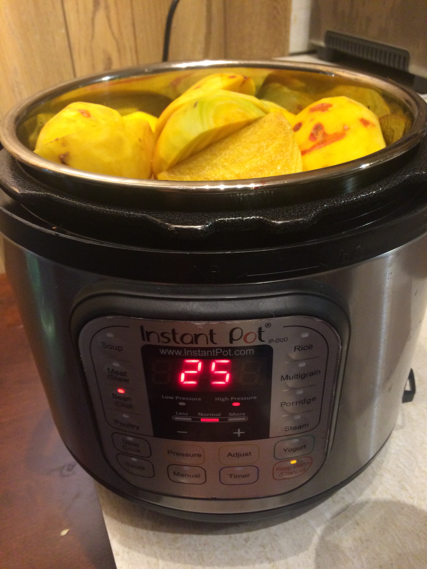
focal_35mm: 29
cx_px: 214
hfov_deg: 48.2
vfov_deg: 61.7
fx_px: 477
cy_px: 284
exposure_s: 1/30
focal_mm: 4.15
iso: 320
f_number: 2.2
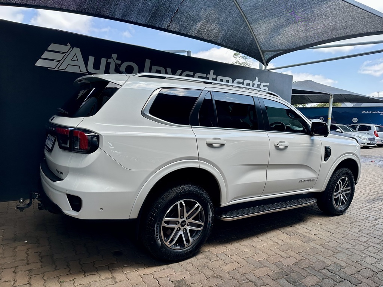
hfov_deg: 71.6
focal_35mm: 24
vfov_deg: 56.8
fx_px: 266
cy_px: 144
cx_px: 192
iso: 80
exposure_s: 1/1212
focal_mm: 6.86
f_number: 1.78
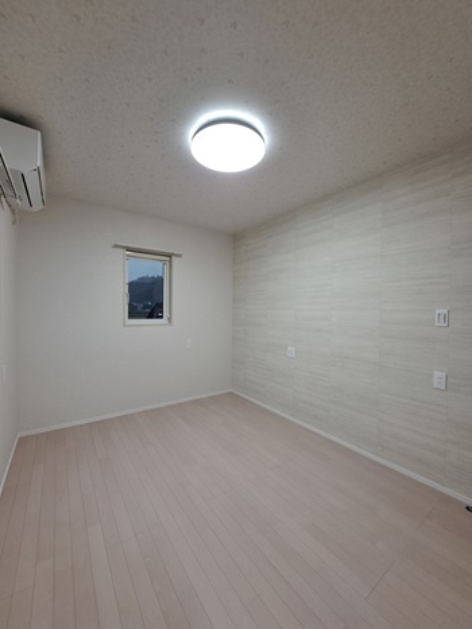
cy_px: 314
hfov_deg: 89.9
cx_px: 236
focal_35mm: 13
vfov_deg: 106.2
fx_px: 236
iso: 100
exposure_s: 1/50
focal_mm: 1.74
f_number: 2.2
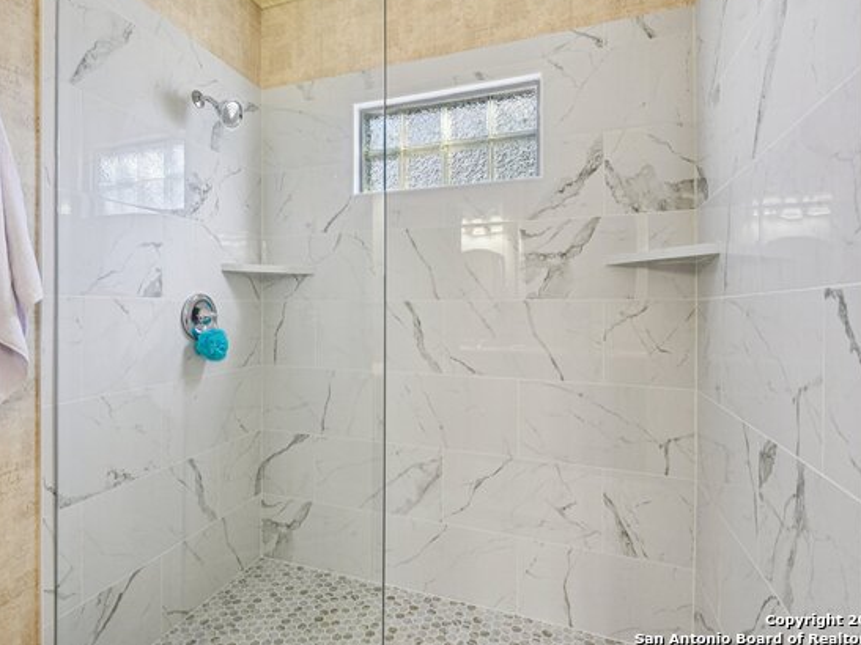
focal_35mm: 18
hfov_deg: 87.5
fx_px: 448
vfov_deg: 71.6
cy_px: 312
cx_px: 387
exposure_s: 1/15
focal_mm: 16
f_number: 8
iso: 1100
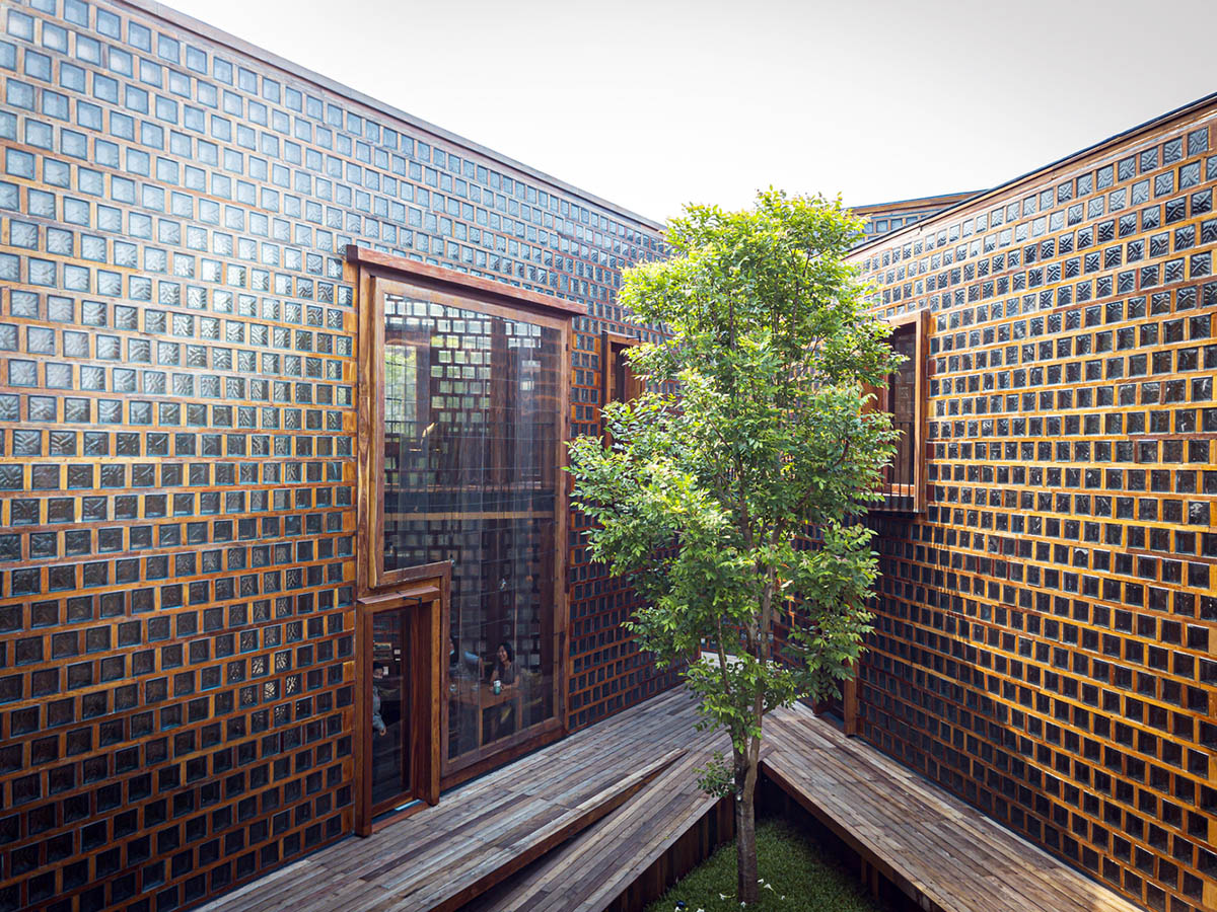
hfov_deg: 67.3
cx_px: 608
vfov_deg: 53.1
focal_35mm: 26
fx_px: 914
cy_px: 456
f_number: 2.2
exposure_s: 1/320
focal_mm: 4.7
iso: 100
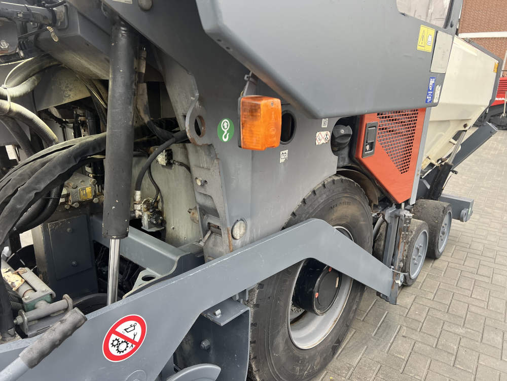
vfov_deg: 53.1
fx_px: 381
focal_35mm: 26
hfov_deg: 67.3
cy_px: 190
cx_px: 254
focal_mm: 5.7
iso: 125
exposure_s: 1/119
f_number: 1.5
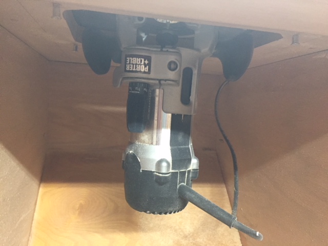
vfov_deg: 48.2
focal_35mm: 29
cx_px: 164
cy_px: 123
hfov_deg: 61.7
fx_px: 275
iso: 250
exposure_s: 1/24
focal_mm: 4.15
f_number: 2.2
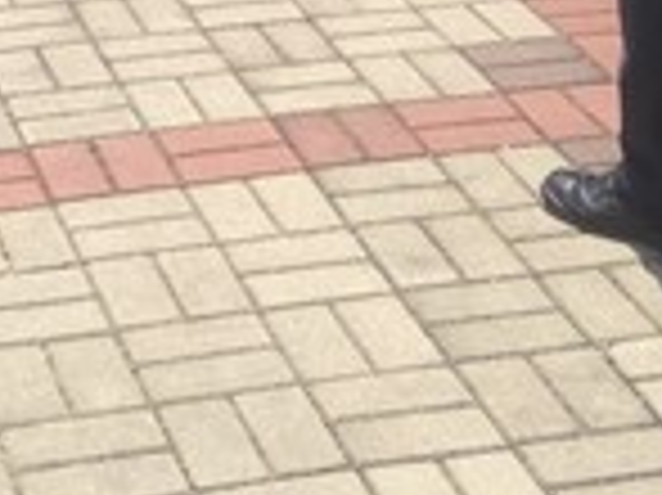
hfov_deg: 14.5
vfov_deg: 10.1
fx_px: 2580
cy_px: -504
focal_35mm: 135
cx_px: 113
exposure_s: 1/1232
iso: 50
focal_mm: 4.12
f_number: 2.4
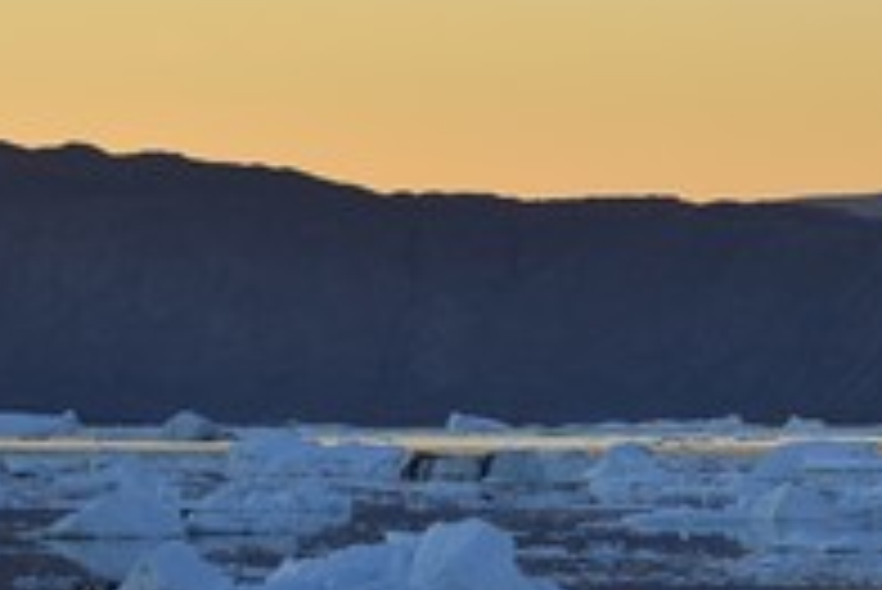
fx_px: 9194
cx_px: 742
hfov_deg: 5.5
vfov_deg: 3.7
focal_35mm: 375
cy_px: 599
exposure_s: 1/250
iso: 400
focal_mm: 175
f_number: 9
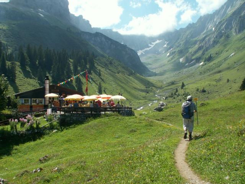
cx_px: 122
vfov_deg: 40.7
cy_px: 92
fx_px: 248
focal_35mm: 35
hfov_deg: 52.6
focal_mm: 5.86
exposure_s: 1/200
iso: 50
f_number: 5.6
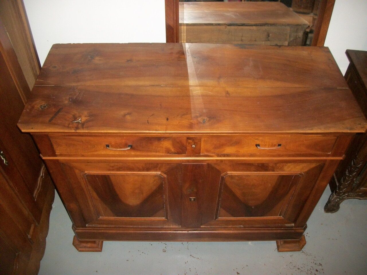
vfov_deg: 44.2
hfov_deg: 56.8
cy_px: 138
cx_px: 184
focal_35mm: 32
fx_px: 339
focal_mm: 5.7
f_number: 2.9
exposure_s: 1/30
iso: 250
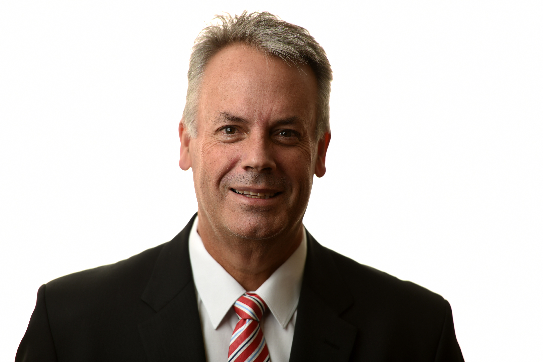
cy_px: 181
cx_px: 272
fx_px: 3017
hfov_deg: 10.3
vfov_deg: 6.9
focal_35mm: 200
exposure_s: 1/200
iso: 31
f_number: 2.8
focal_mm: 200
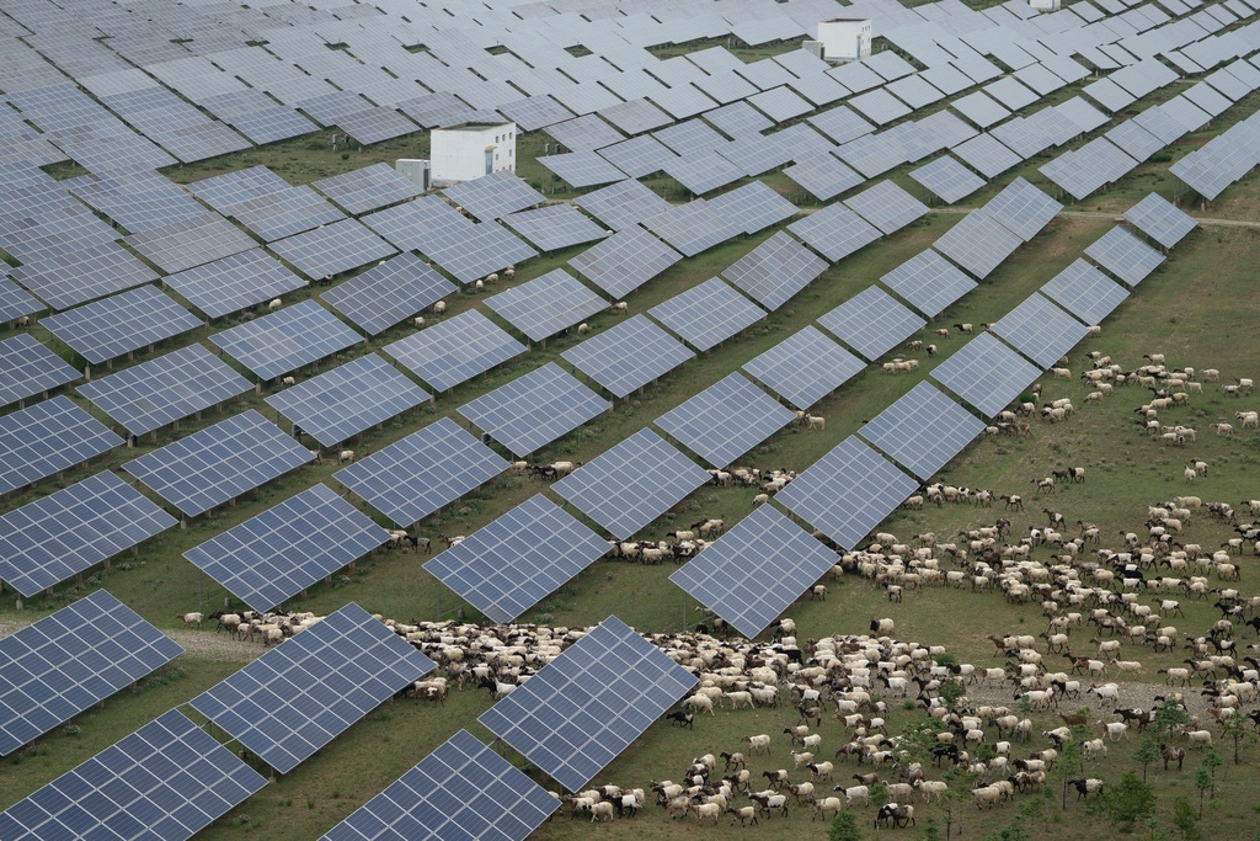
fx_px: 3675
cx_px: 630
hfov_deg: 19.5
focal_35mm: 105
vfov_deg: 13.0
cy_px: 420
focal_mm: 70
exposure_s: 1/1600
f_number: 2.8
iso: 80
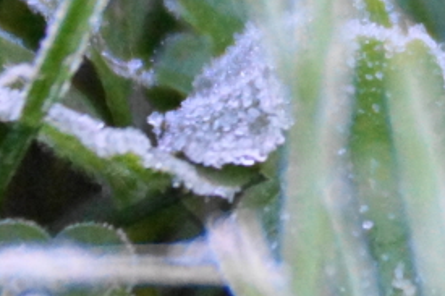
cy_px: -88
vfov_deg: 0.7
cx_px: 634
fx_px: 23595
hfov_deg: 1.1
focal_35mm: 1910
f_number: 6.3
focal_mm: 250
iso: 1600
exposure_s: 1/100
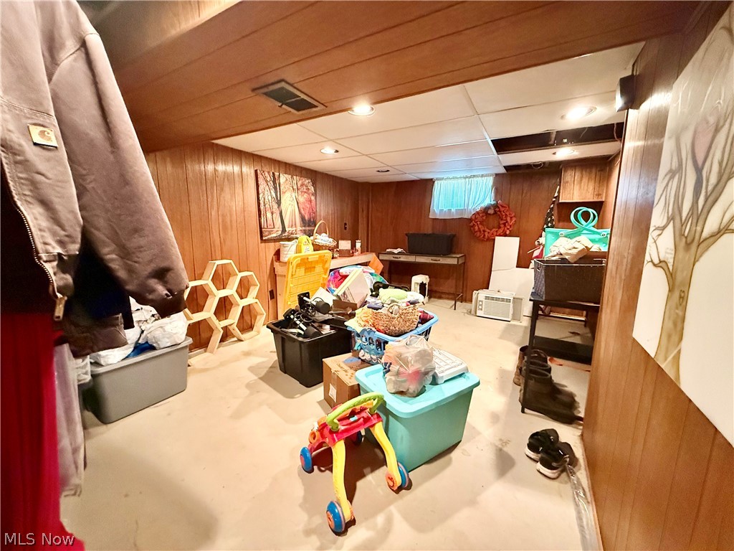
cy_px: 276
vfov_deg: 85.7
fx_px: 297
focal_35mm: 14
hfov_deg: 102.1
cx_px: 367
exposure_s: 1/60
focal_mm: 2.22
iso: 1000
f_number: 2.2
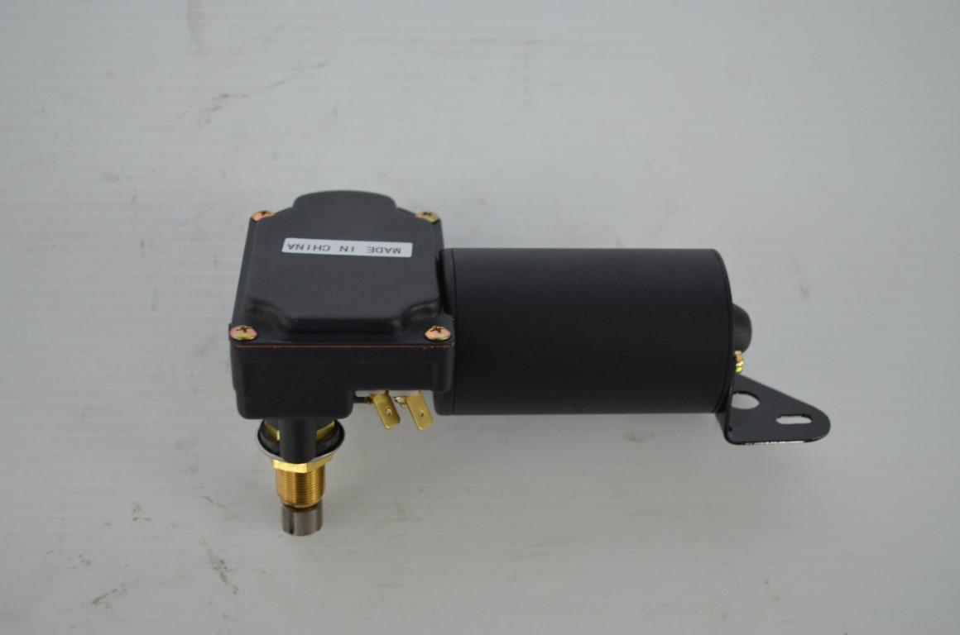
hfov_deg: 39.0
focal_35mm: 51
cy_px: 318
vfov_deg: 26.4
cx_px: 480
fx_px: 1357
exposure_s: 1/60
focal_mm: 34
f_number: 5
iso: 720
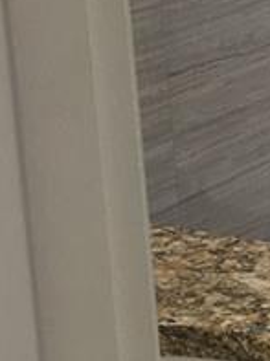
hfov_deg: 7.5
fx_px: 1847
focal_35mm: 177
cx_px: 779
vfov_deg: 11.1
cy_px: 31
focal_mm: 4.15
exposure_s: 1/60
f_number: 2.2
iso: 32
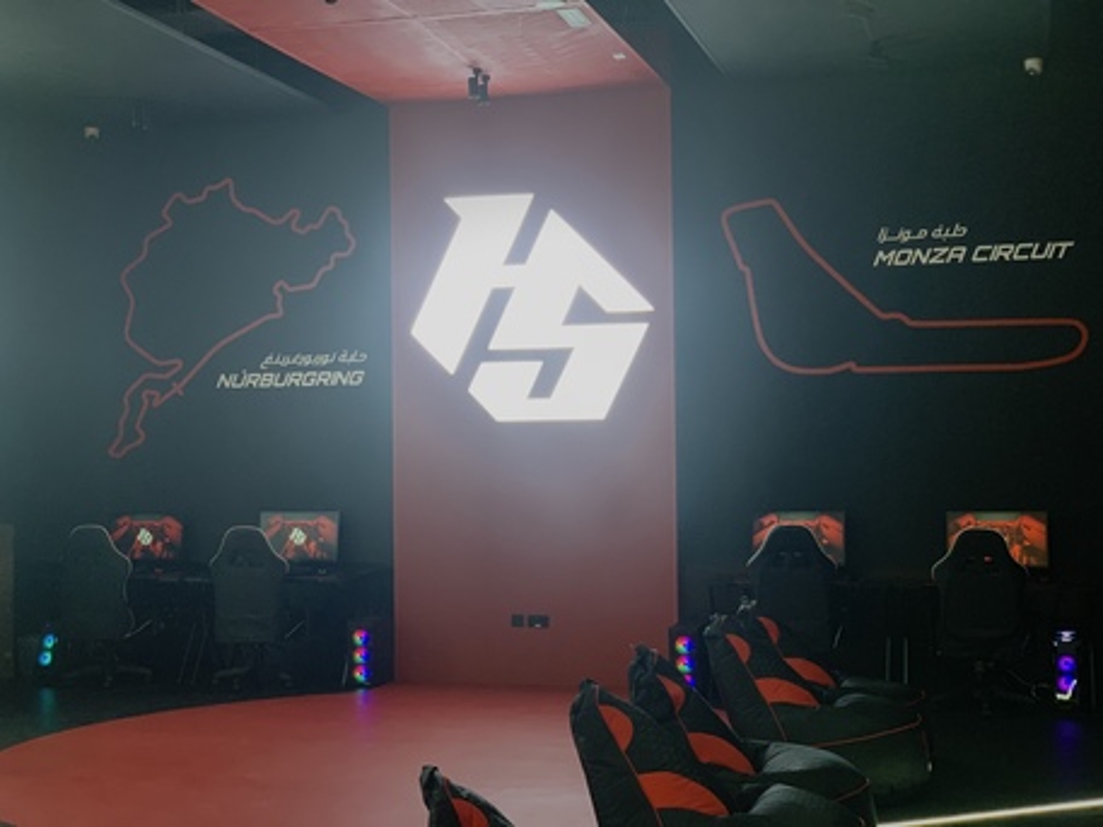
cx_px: 552
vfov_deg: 28.0
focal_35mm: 52
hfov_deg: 36.8
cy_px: 414
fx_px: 1657
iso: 160
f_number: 2.4
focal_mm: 6
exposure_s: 1/60
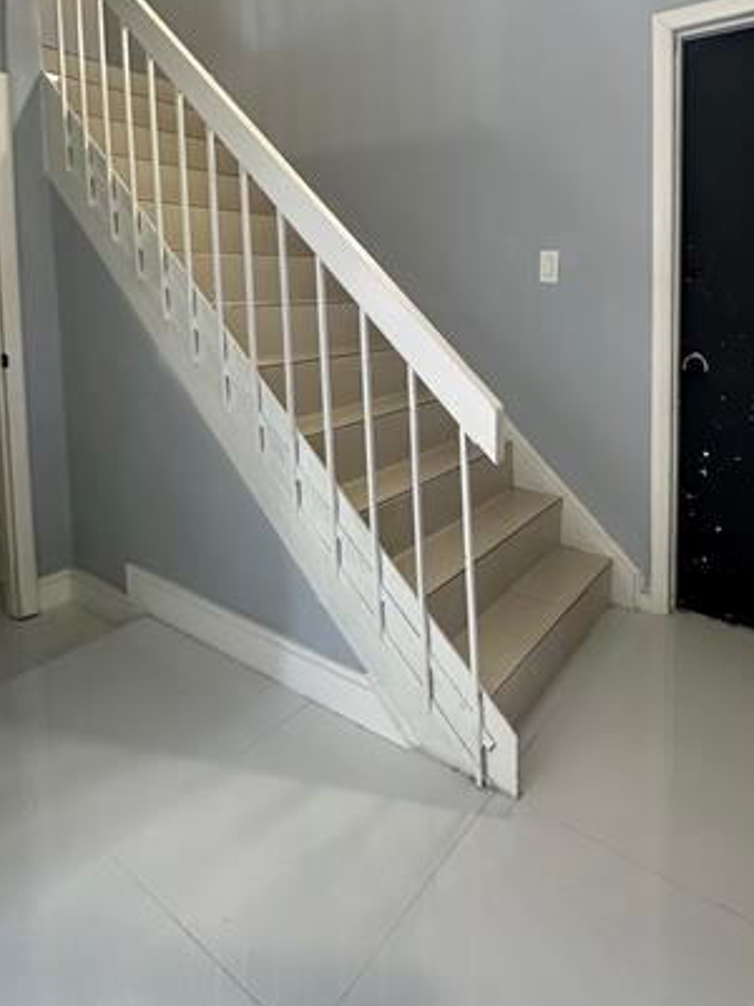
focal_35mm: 21
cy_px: 322
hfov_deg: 61.9
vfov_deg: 76.1
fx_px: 610
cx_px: 503
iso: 160
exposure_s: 1/60
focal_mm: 2.22
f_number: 2.2
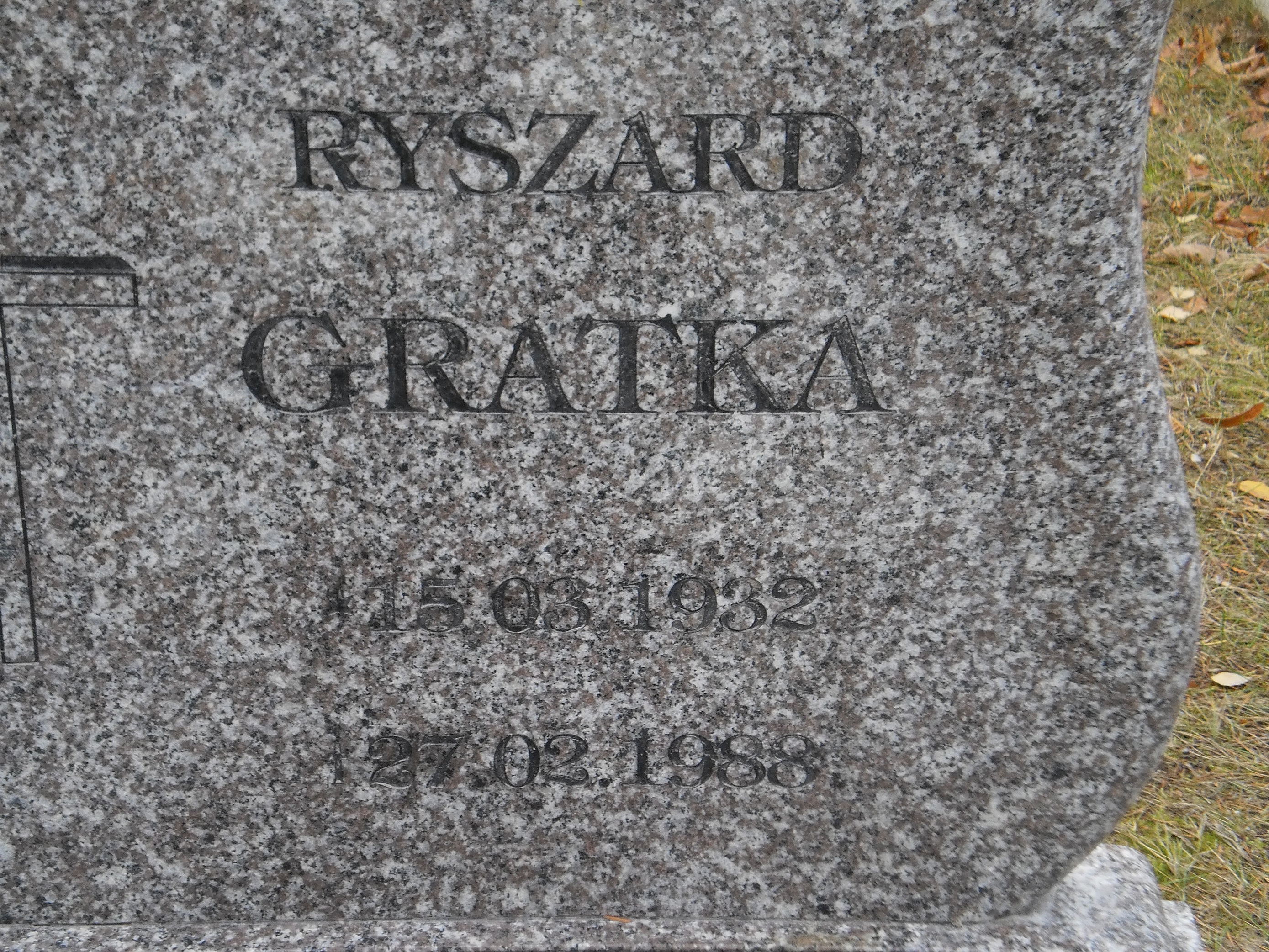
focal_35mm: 82
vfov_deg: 18.0
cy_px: 476
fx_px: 3006
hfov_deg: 23.8
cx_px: 634
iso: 125
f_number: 5.1
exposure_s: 1/40
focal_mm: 14.3
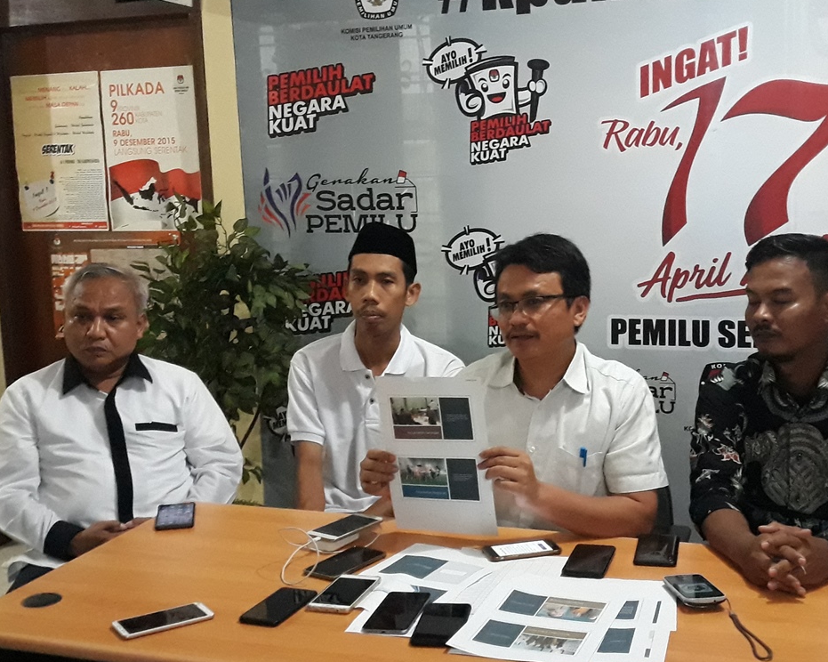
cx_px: 439
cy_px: 329
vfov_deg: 49.9
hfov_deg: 60.4
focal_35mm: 29
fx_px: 710
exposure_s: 1/25
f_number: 1.7
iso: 500
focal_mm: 3.71
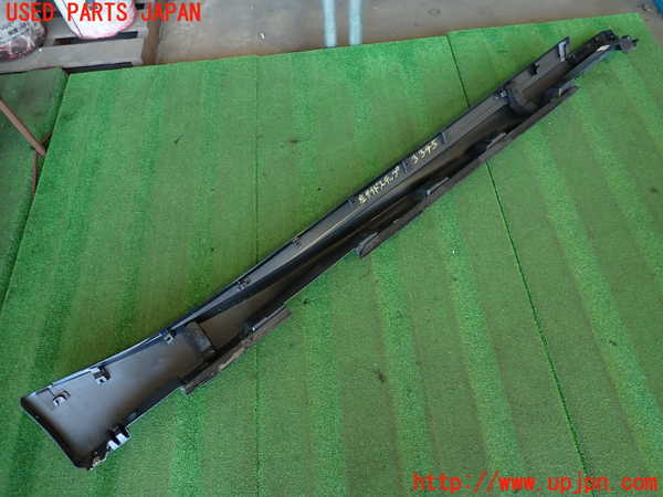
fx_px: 479
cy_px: 248
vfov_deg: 54.9
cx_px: 332
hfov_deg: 69.4
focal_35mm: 25
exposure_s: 1/40
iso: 200
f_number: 2
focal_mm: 4.5
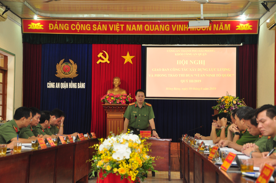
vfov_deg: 20.1
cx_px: 138
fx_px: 517
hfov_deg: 29.9
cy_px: 92
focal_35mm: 68
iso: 400
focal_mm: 45
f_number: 4.8
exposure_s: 1/20
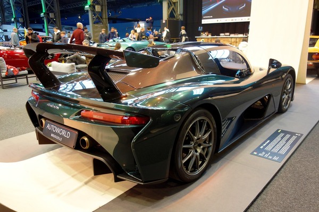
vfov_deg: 45.0
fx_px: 257
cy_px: 106
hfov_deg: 63.7
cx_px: 160
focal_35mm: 29
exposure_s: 1/30
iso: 160
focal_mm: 10.77
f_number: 2
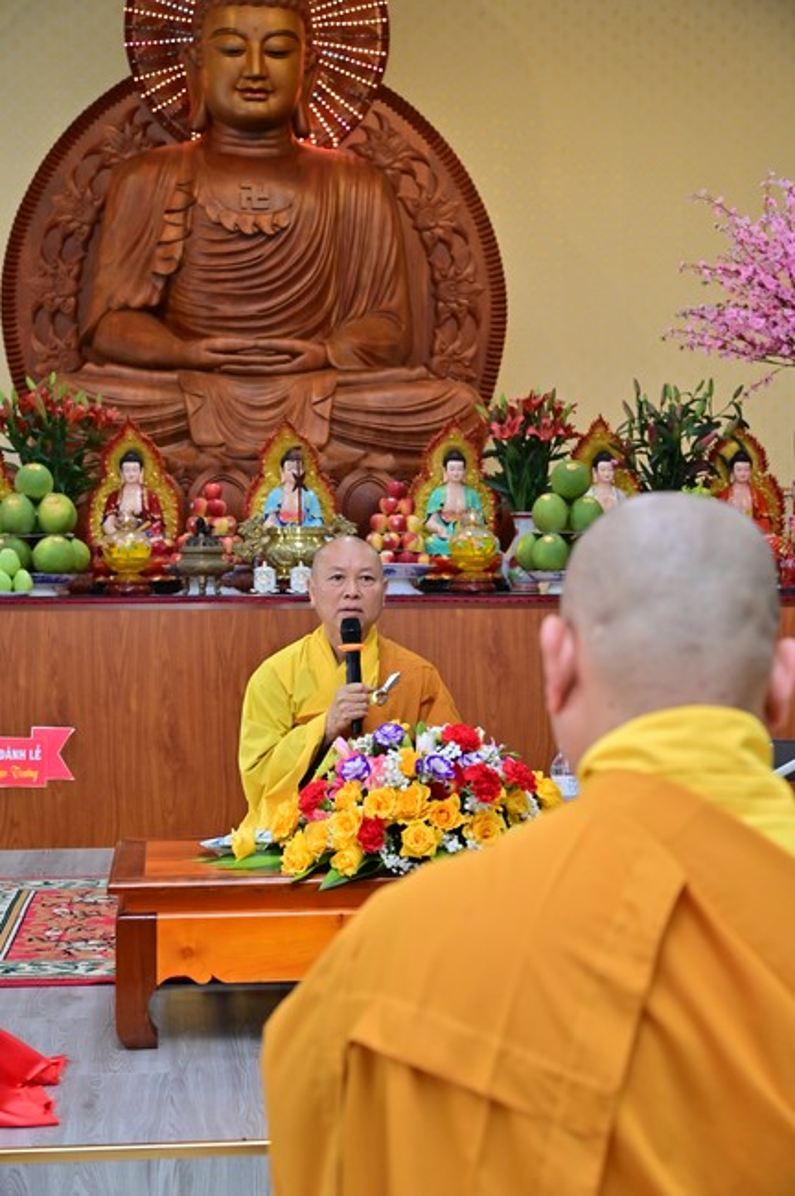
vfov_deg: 36.3
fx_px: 1826
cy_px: 598
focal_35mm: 55
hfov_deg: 24.6
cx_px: 398
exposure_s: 1/160
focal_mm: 55
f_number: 5.6
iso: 2000
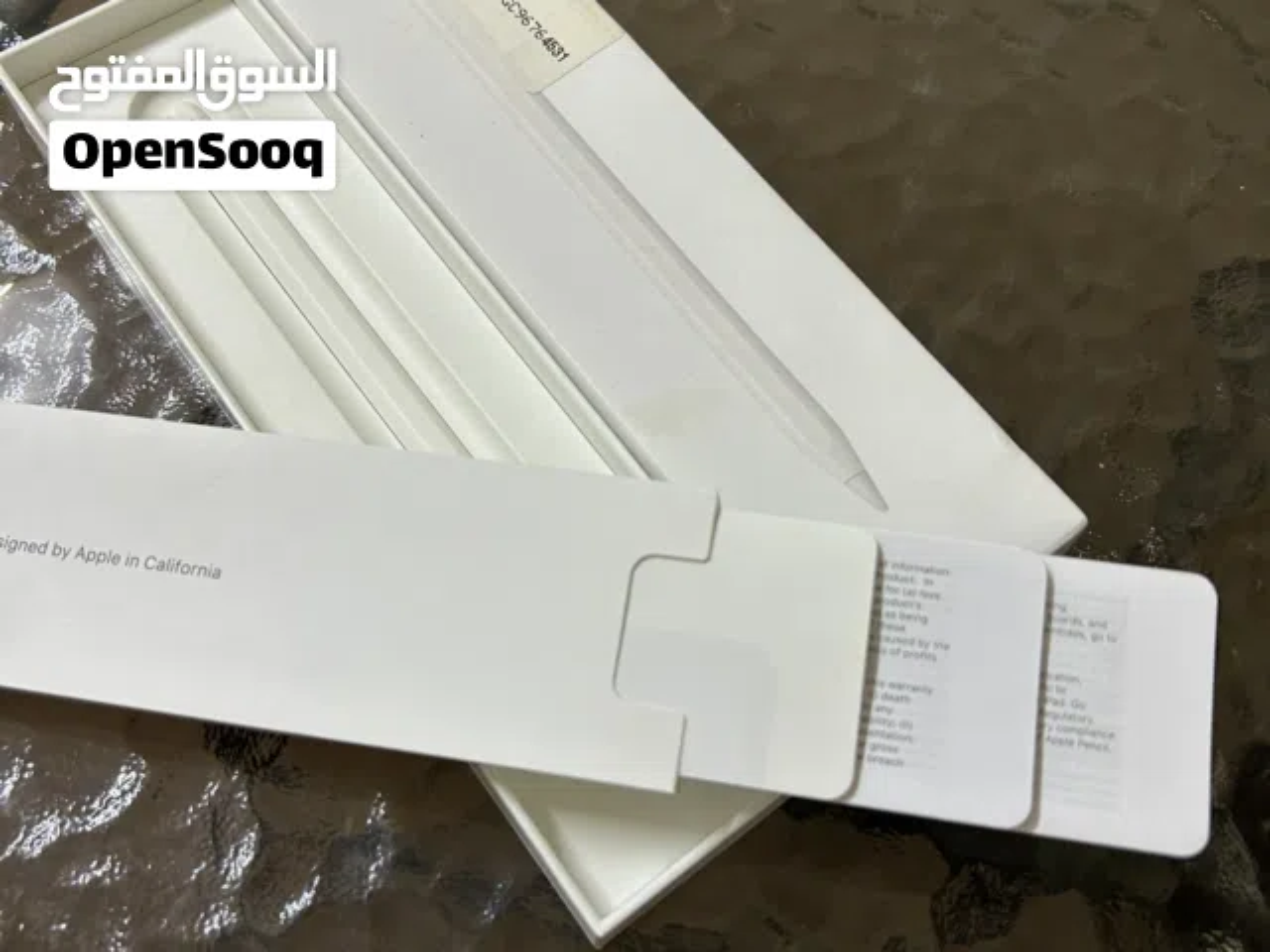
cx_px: 635
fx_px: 954
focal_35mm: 26
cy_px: 476
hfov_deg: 67.3
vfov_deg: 53.1
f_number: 1.5
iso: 100
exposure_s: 1/100
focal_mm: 5.7
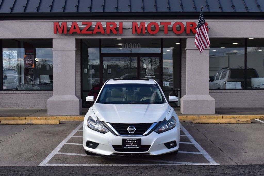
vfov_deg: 28.9
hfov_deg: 42.3
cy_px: 88
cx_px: 132
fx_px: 341
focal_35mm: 46
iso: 400
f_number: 10
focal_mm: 31
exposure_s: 1/320
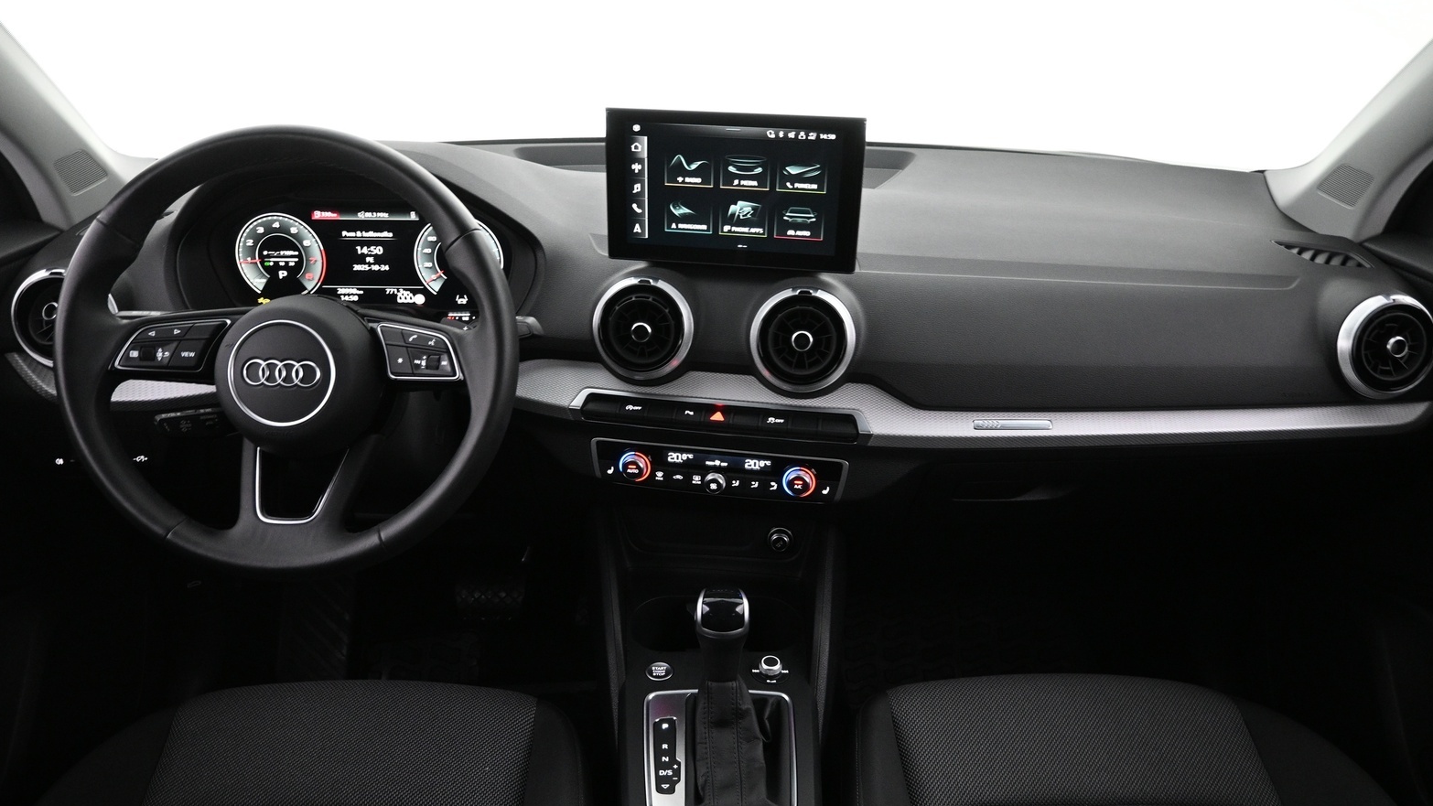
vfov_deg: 44.2
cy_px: 470
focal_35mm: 26
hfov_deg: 71.9
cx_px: 705
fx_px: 988
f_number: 3.5
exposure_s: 1/25
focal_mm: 16
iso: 1600
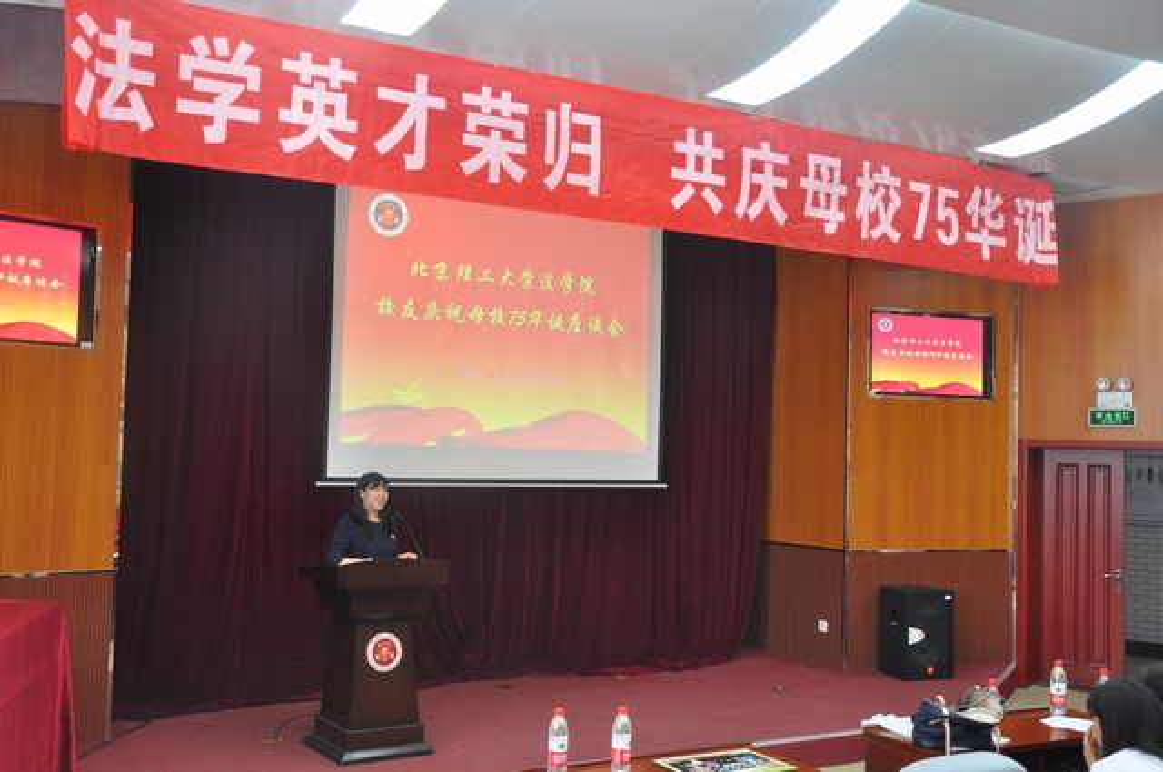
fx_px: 1162
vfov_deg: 36.8
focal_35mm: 36
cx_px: 582
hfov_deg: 53.2
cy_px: 386
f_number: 5.6
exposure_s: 1/30
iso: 640
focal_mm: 24
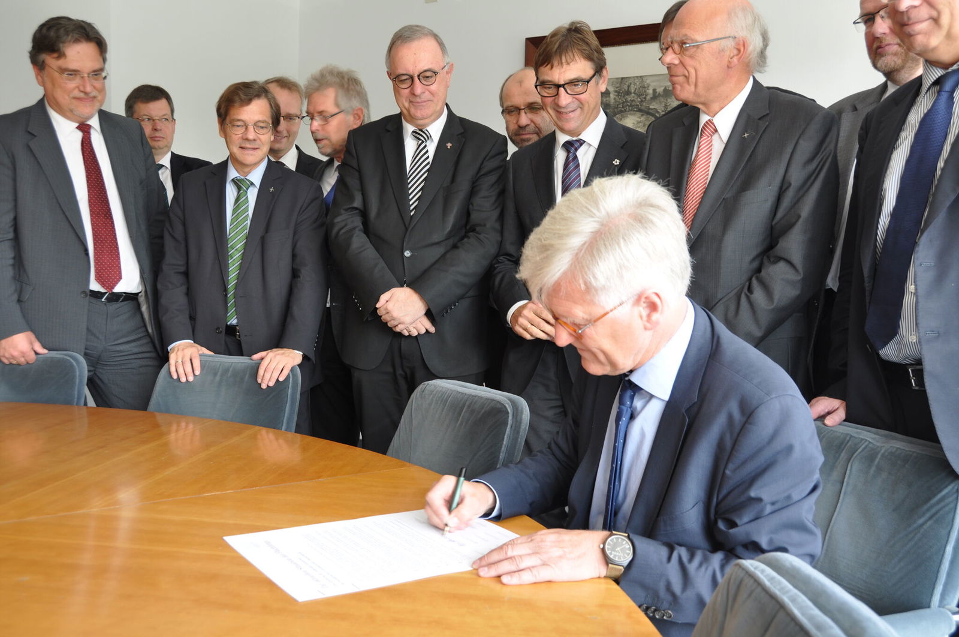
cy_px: 318
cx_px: 480
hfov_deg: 57.3
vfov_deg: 39.9
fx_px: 878
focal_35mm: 33
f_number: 6.3
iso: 200
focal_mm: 22
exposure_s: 1/40
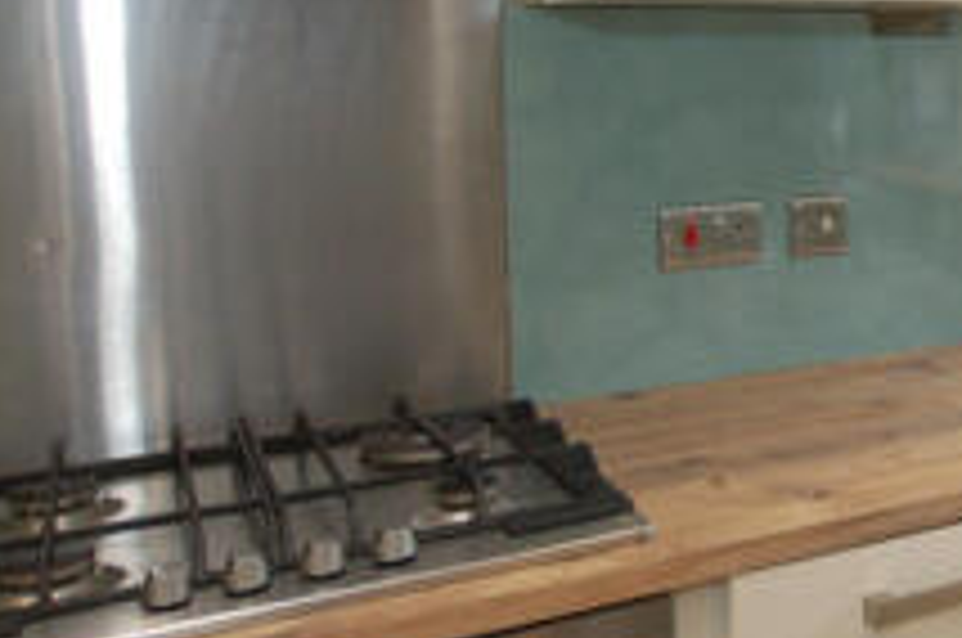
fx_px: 1227
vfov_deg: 28.4
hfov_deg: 37.5
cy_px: 103
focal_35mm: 46
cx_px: 993
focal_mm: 10
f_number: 4
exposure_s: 1/60
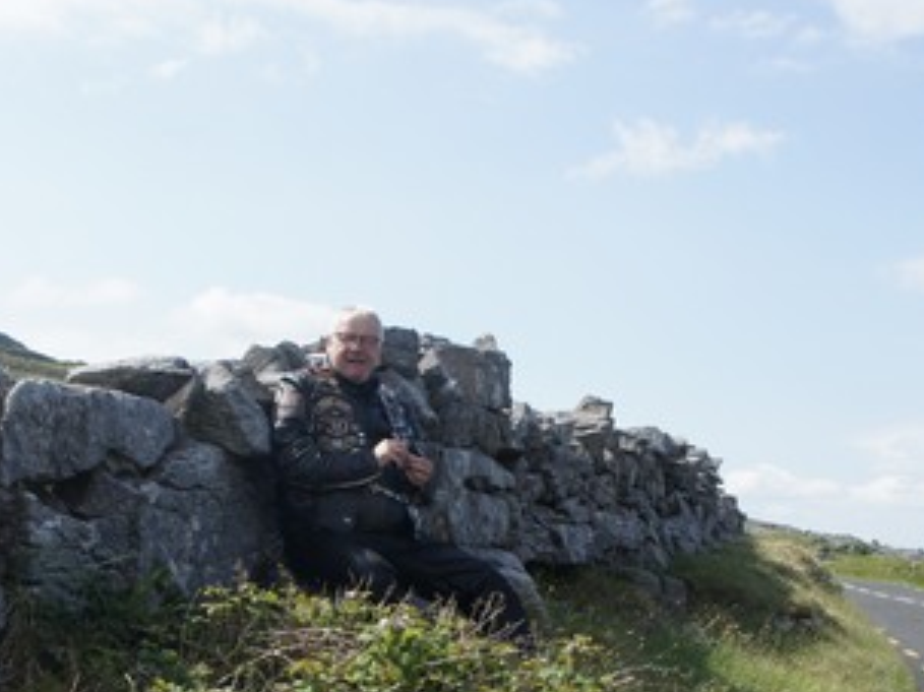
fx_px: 1788
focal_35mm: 67
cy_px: 567
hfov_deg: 29.0
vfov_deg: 21.6
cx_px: 430
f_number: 14
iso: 200
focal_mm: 22
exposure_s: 1/125
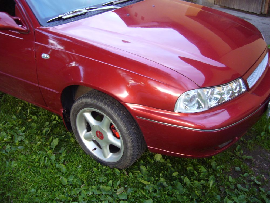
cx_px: 135
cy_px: 102
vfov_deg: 40.7
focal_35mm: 35
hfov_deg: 52.6
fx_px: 273
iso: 100
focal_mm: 5.8
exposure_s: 1/25
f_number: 2.8
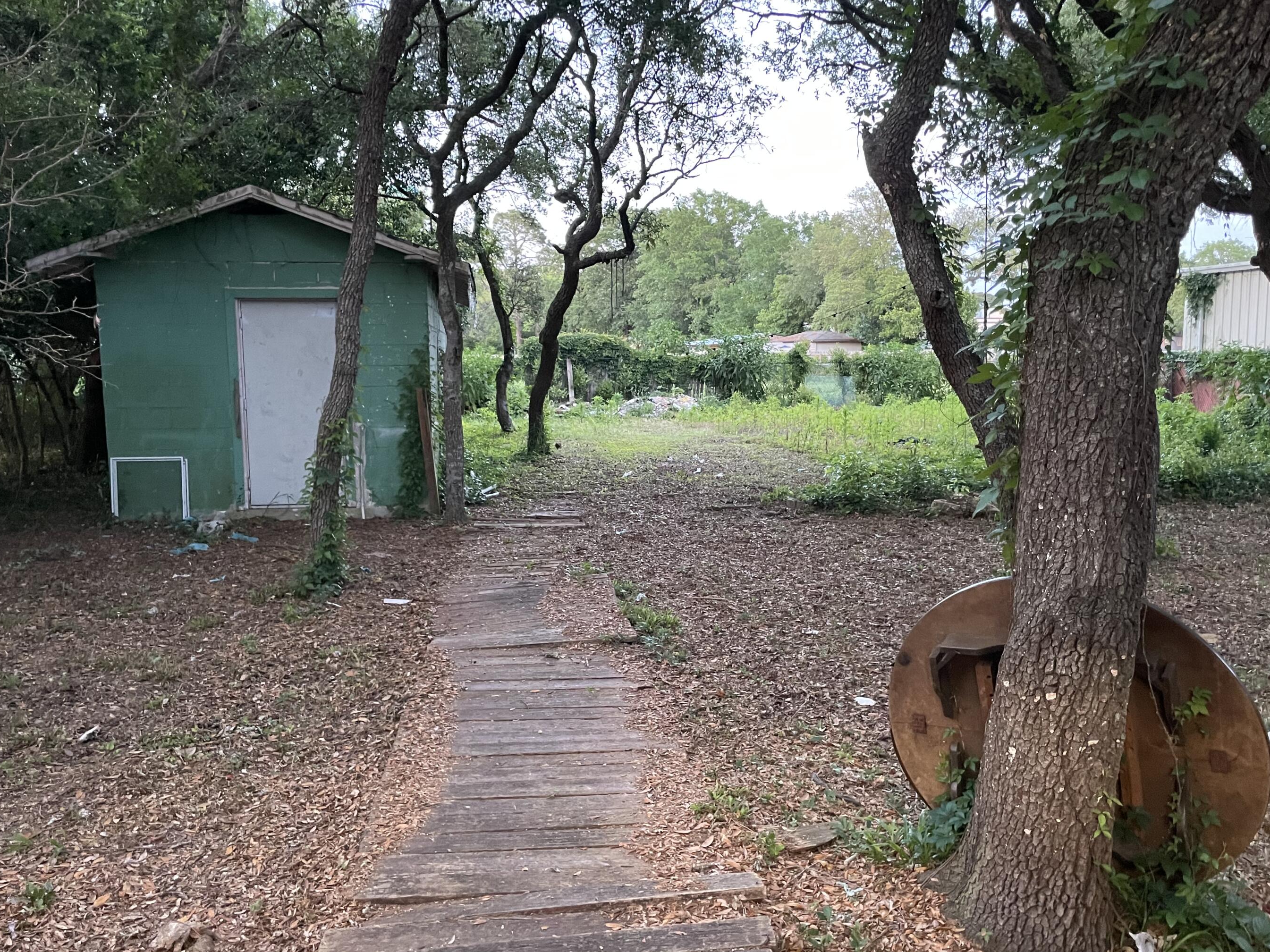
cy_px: 477
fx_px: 1064
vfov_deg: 48.2
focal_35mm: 29
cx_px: 635
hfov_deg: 61.7
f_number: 1.6
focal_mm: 4.2
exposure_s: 1/30
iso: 500
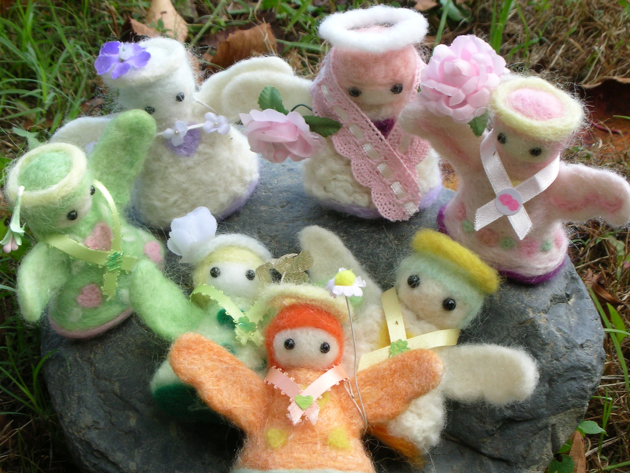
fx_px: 1747
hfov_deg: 20.4
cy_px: 257
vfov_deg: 15.4
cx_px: 295
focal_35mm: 96
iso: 50
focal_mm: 14.3
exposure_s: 1/50.5
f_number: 4.8
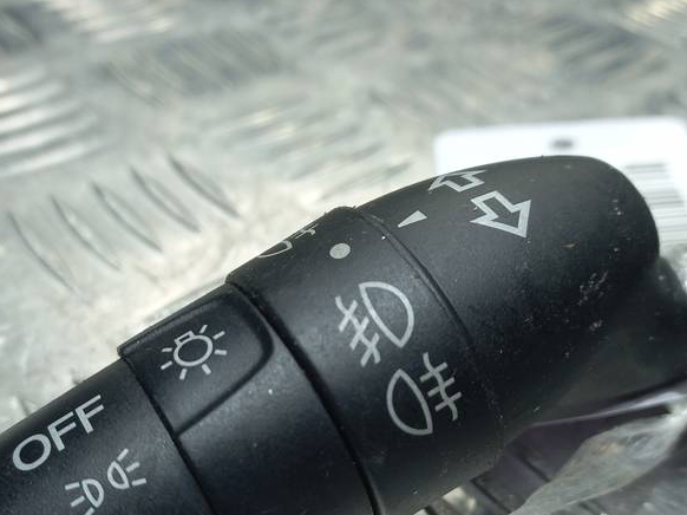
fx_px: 873
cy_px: 363
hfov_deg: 42.9
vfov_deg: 32.4
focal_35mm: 44
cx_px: 315
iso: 32
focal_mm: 4.6
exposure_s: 1/50
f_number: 1.8
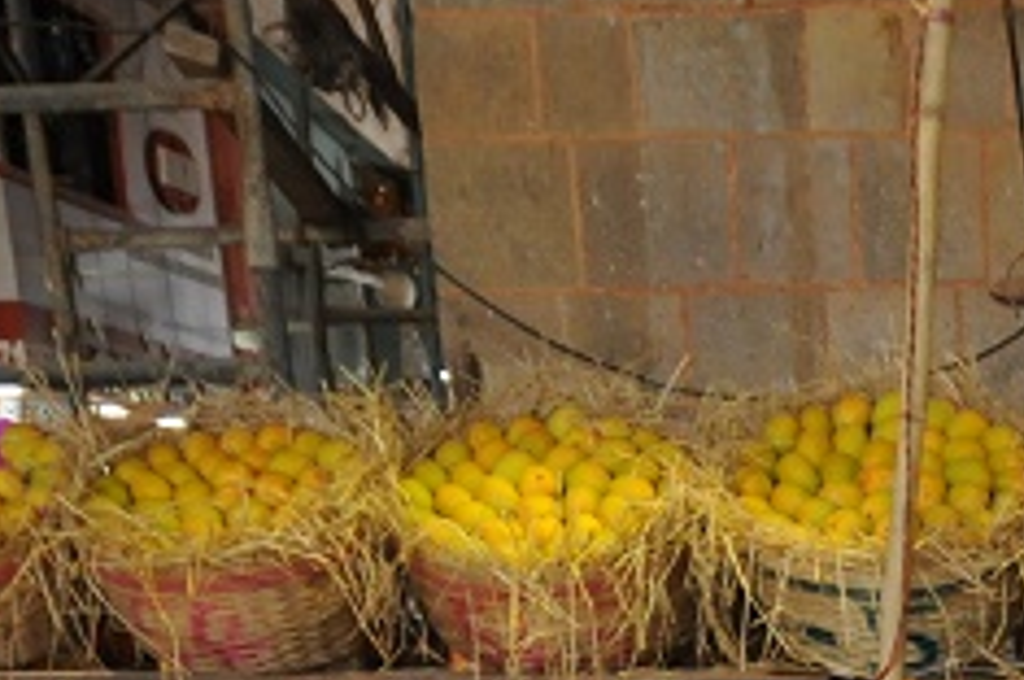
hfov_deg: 24.4
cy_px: 1441
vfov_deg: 14.1
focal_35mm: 78
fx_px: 2216
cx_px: 1111
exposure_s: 1/60
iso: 800
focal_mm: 12
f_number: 5
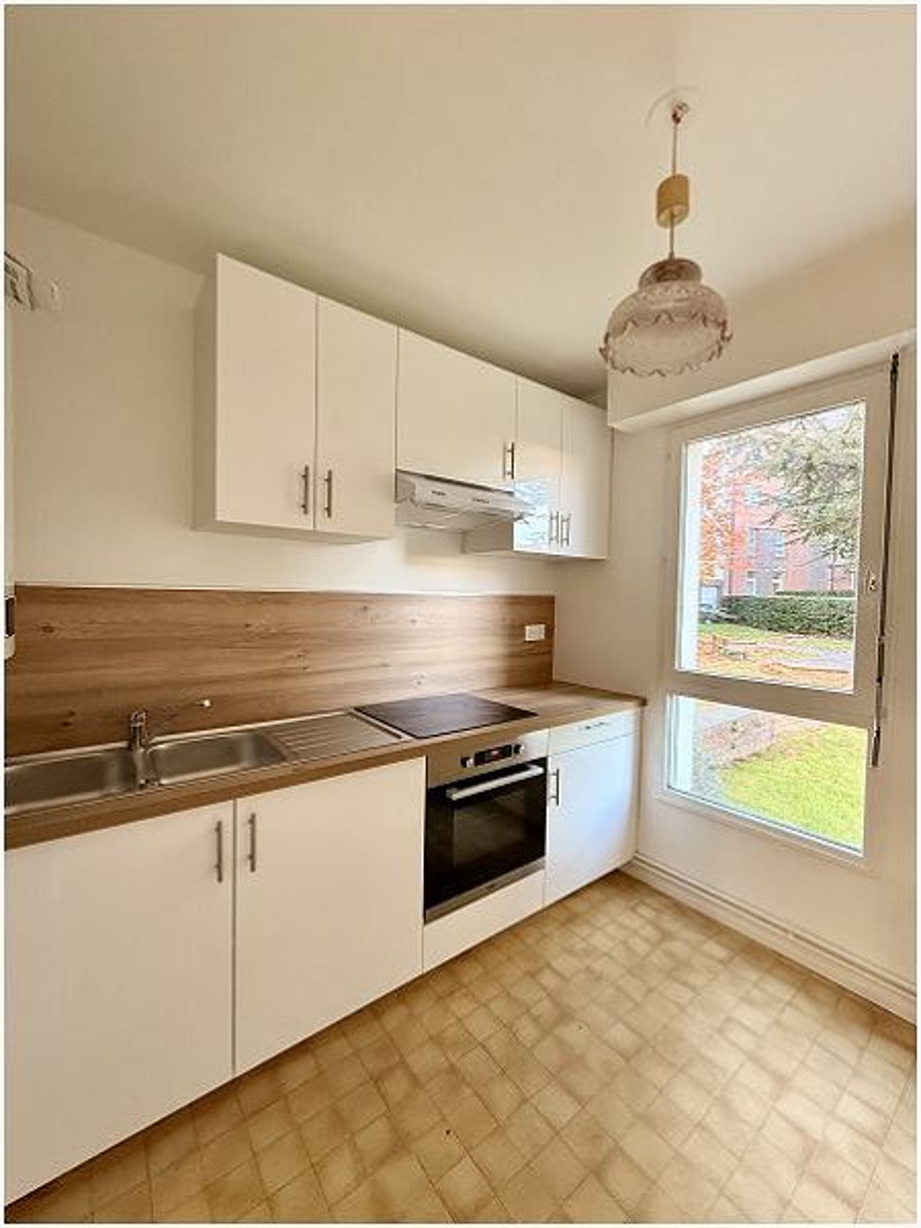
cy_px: 614
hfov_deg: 85.7
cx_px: 460
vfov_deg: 102.1
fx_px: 497
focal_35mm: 14
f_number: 2.2
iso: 250
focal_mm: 2.22
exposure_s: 1/50
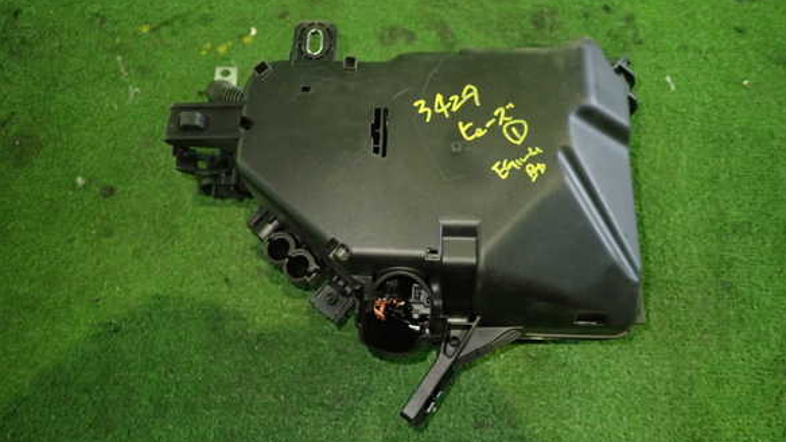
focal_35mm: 28
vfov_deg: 41.4
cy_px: 191
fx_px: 583
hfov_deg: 67.9
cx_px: 402
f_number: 2
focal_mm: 4.5
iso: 640
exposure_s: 1/30
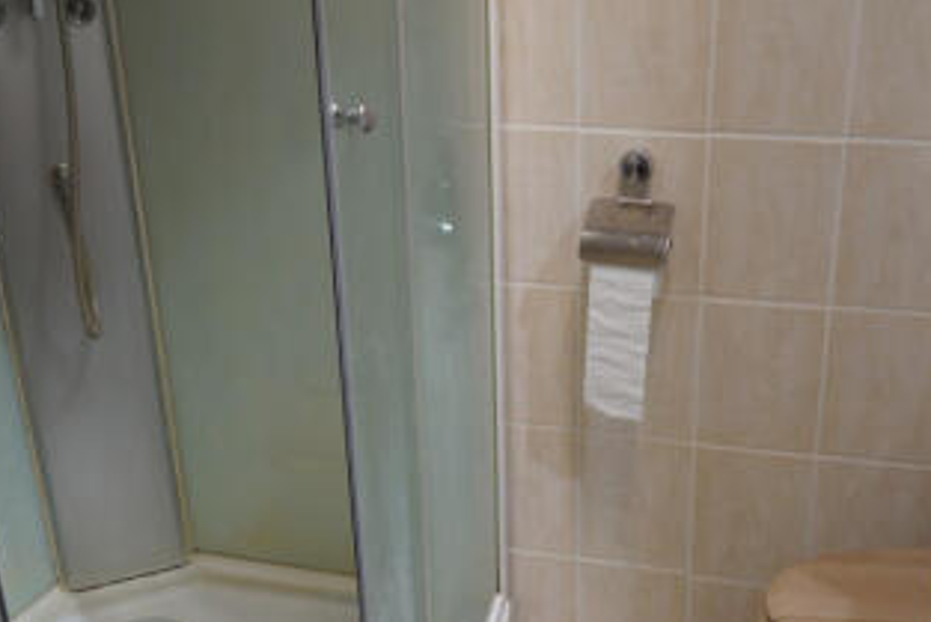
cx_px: 550
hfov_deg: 47.2
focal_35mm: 41
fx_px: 1061
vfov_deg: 32.2
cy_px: 445
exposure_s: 1/15
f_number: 3.5
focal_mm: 18
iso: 100
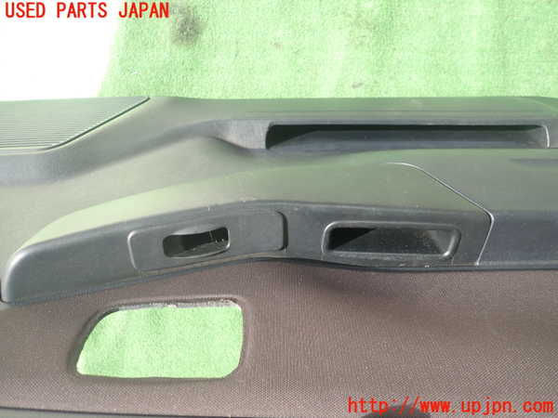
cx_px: 279
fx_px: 403
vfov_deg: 54.9
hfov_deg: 69.4
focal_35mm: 25
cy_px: 209
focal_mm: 4.5
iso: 100
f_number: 2
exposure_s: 1/80
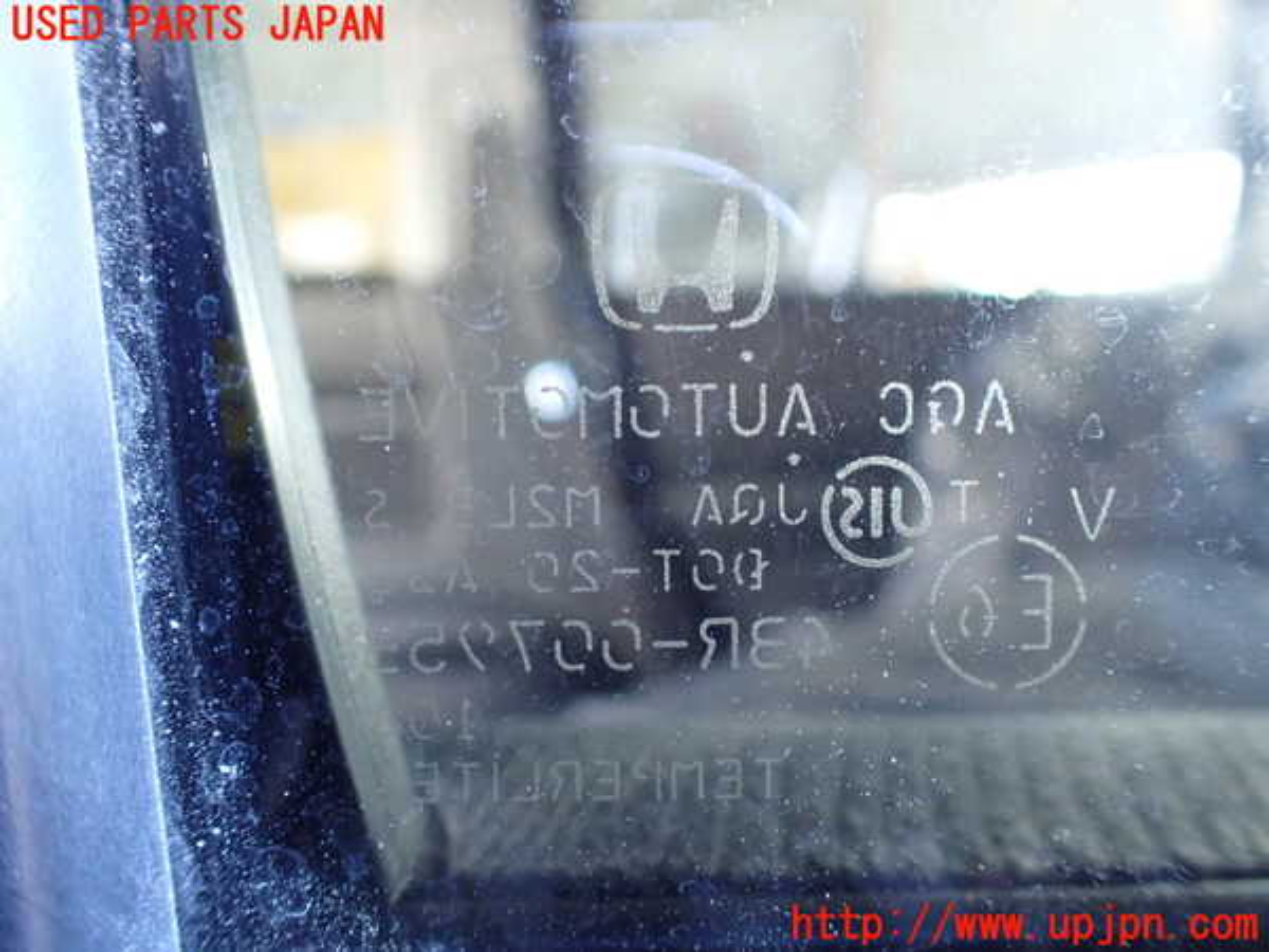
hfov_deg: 60.0
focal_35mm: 30
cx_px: 634
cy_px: 476
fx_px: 1100
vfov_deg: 46.8
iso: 800
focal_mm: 5.4
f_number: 2.3
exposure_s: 1/30
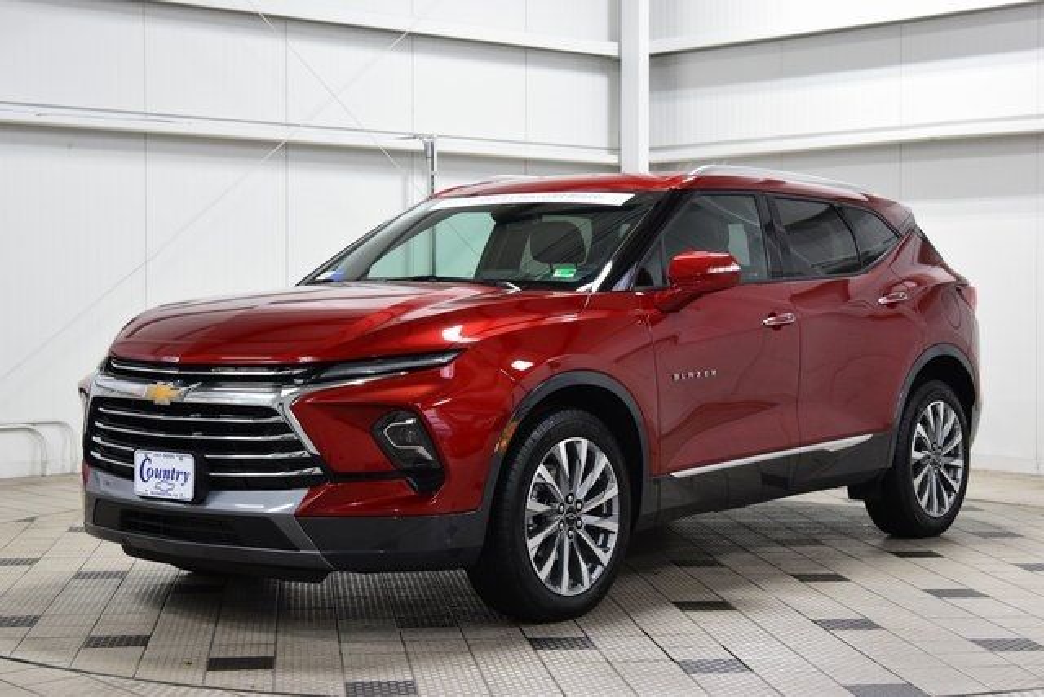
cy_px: 348
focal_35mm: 63
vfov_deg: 21.6
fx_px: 1827
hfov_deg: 31.9
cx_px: 522
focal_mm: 42
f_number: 5.6
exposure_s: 1/60
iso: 1600
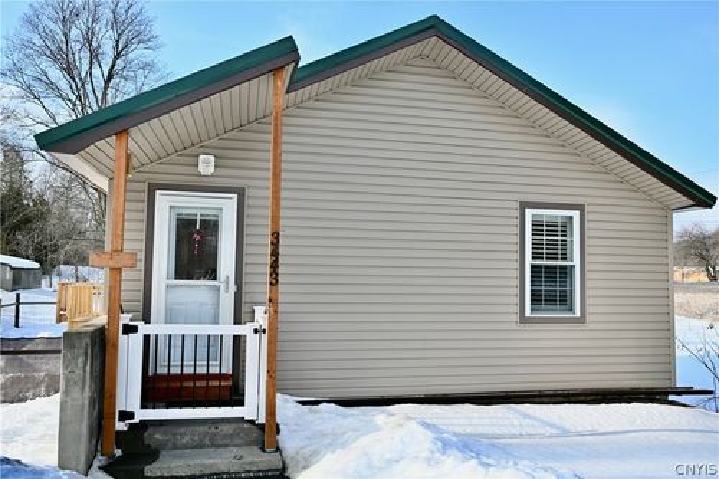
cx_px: 360
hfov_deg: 63.2
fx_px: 584
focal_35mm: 29
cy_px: 240
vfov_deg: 44.6
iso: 100
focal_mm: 19.5
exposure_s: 1/250
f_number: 5.6
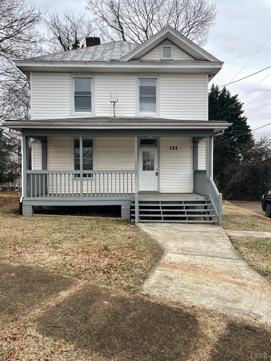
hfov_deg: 53.1
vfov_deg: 67.3
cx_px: 136
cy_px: 180
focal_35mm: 26
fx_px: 271
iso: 32
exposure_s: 1/172
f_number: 1.6
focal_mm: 4.2
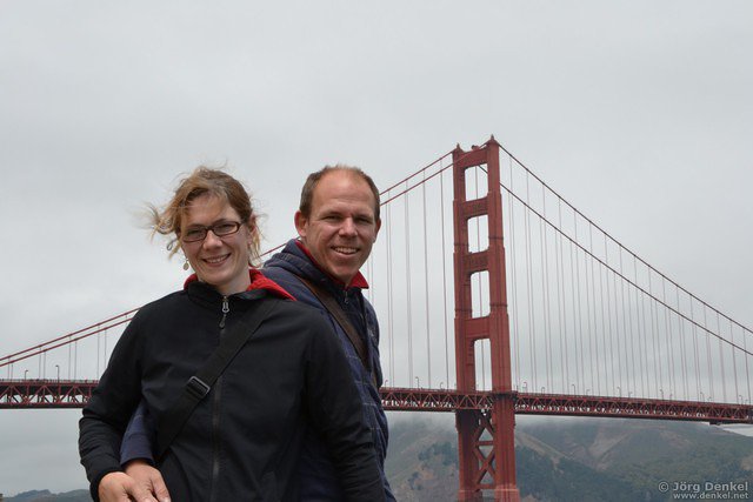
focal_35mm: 72
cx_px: 376
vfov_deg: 18.9
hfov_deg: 28.1
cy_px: 251
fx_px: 1506
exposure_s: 1/25
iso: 100
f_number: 29
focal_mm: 48
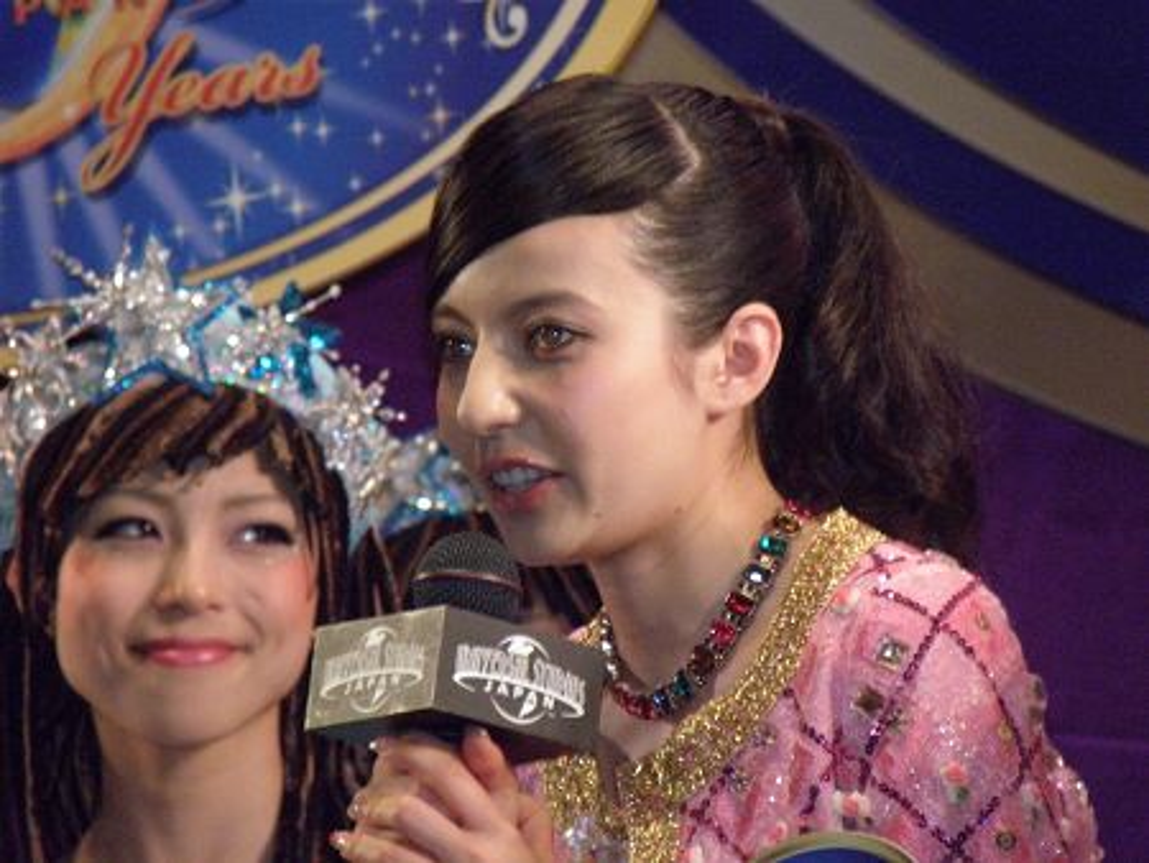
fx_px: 20059
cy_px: 432
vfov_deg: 2.5
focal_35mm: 604
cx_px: 574
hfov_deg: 3.3
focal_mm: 107.65
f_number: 5
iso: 800
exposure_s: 1/250
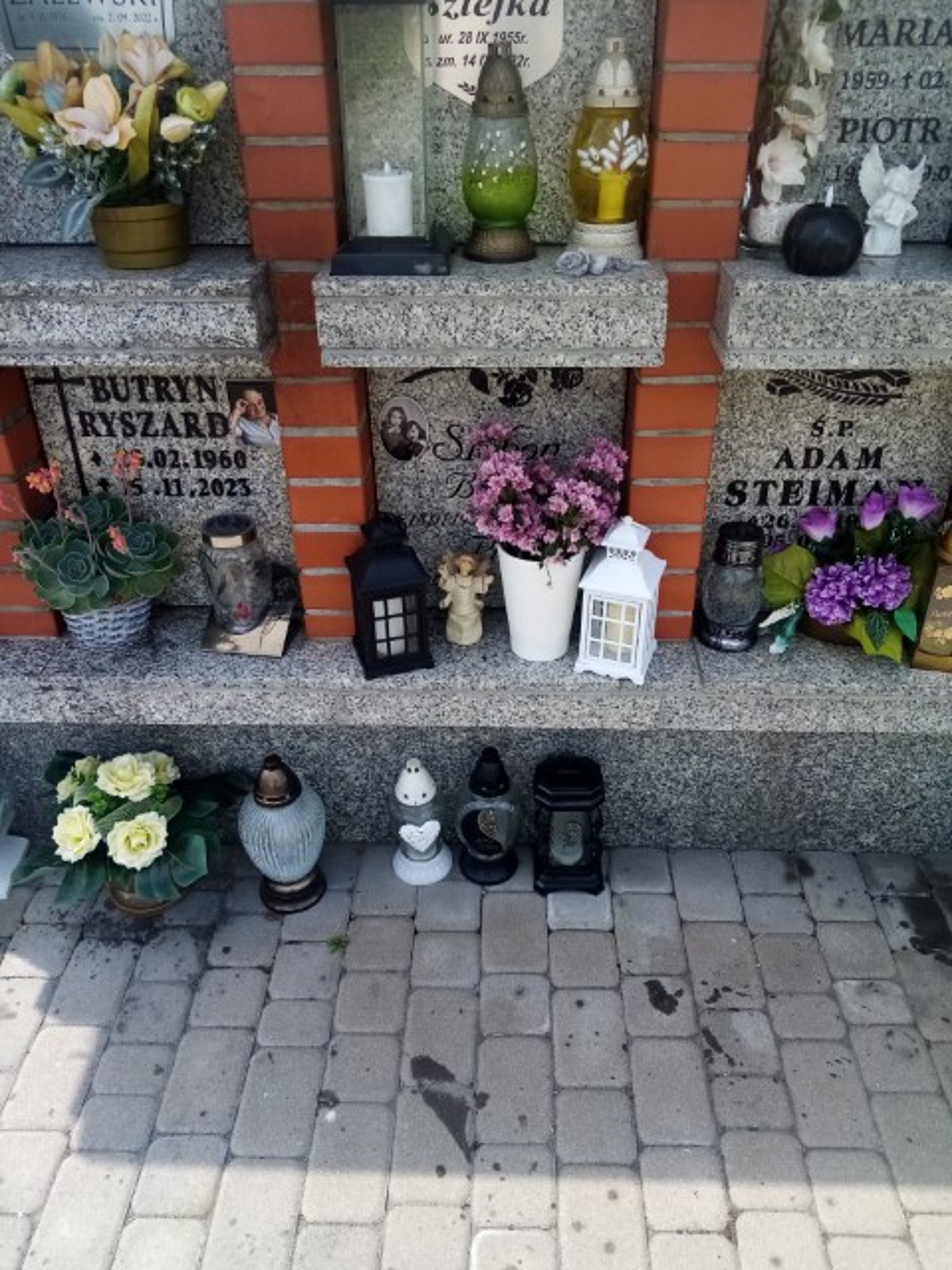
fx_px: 953
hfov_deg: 53.1
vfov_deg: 67.3
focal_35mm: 26
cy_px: 635
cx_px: 476
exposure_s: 1/778
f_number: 1.8
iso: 106
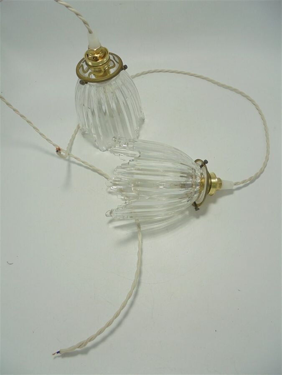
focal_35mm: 26
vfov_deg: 67.3
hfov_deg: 53.1
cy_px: 188
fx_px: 282
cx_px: 141
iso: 100
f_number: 3.5
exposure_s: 1/125
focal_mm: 4.6
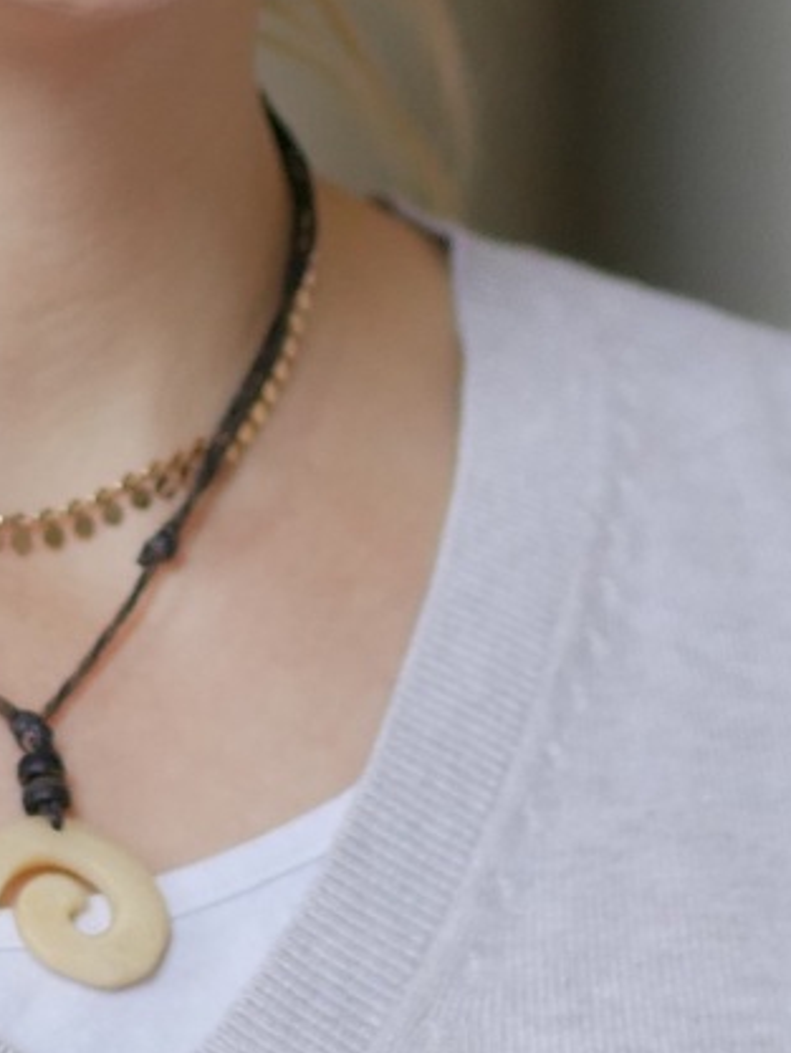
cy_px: -533
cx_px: -78
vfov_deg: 7.1
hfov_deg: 5.4
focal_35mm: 275
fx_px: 8374
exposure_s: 1/100
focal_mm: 43
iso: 400
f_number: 1.7
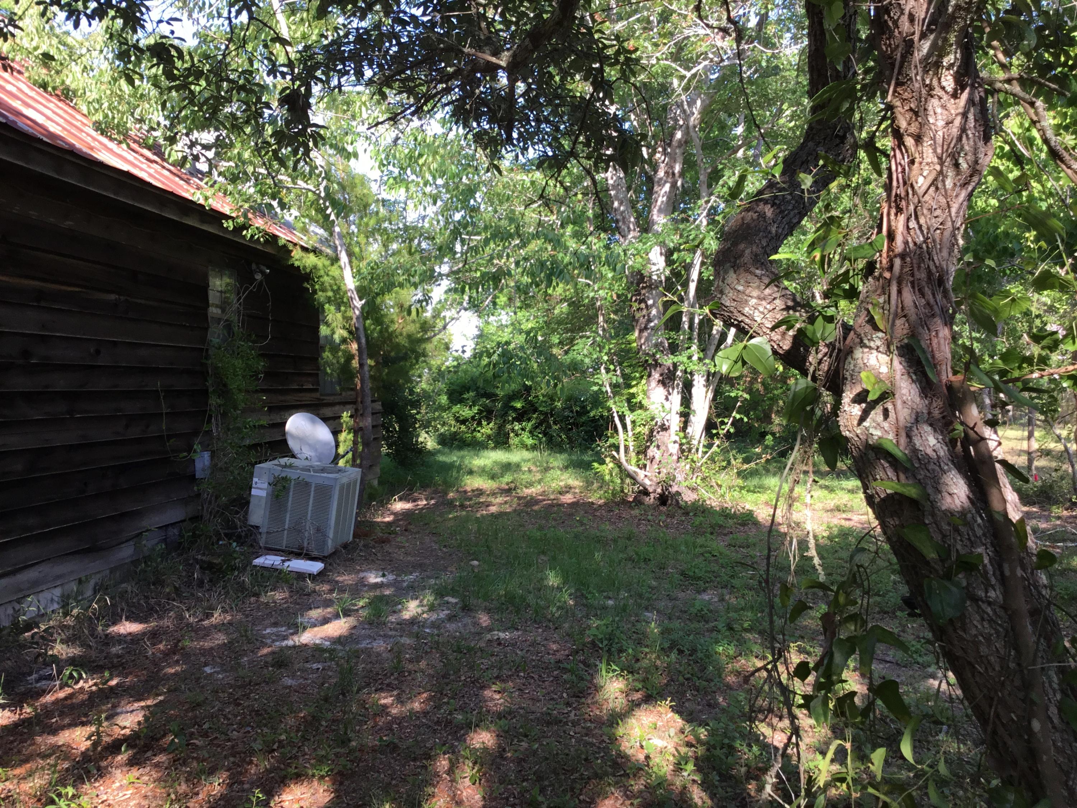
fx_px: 964
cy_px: 404
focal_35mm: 31
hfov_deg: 58.4
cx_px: 538
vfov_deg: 45.4
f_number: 2.4
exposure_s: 1/181
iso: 25
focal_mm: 3.3
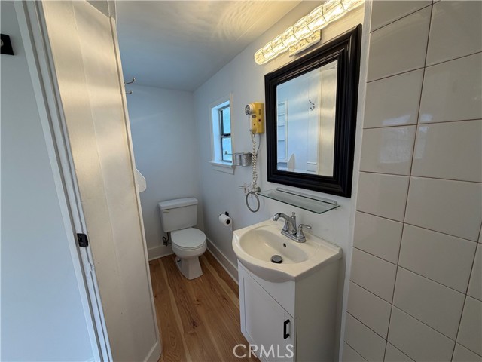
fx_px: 195
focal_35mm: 14
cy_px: 181
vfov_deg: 85.7
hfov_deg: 102.1
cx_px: 241
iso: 100
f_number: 2.2
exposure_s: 1/120
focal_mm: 2.22
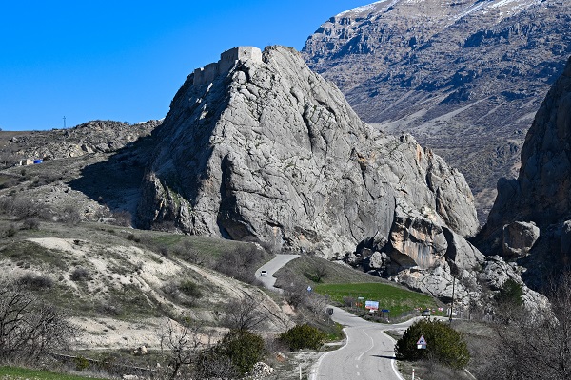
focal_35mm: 105
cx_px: 286
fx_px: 1665
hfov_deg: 19.5
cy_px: 190
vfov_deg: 13.0
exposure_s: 1/1000
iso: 200
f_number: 7.1
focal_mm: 70
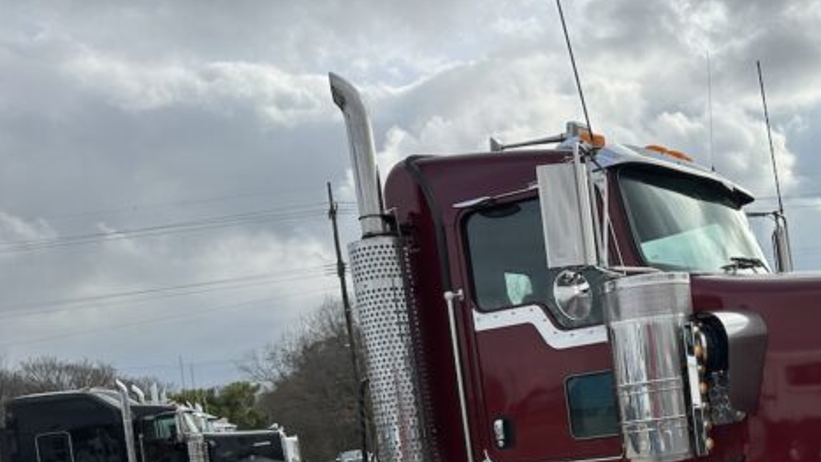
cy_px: 423
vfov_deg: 26.7
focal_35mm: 43
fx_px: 936
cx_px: 589
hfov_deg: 46.1
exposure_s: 1/5000
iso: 80
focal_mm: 6.86
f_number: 1.78
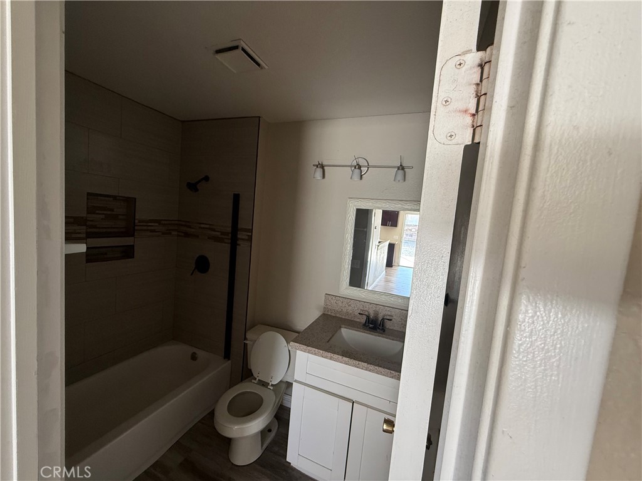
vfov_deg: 85.7
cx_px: 321
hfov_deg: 102.1
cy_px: 240
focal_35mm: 14
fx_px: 260
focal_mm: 2.22
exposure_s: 1/99
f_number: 2.2
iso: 320
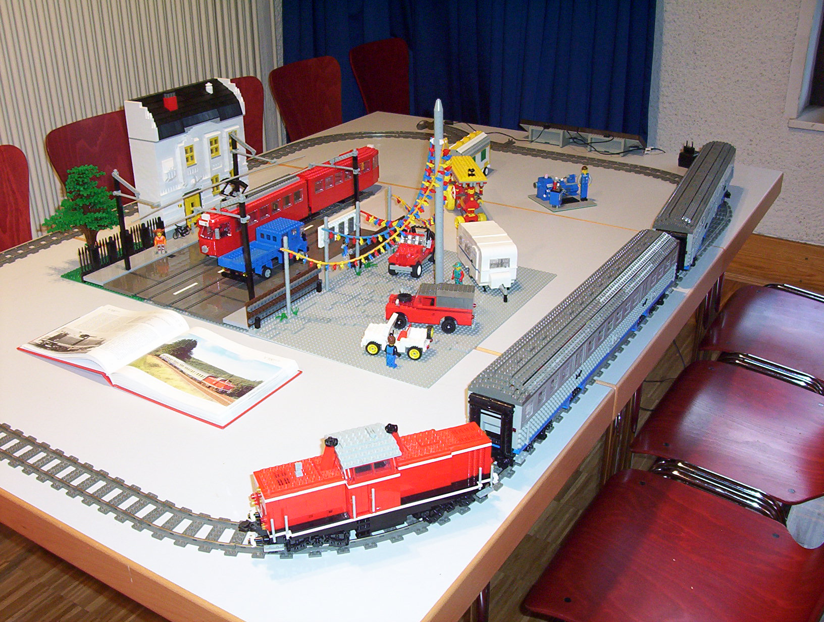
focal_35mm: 43
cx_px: 412
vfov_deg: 33.7
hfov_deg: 43.8
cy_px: 311
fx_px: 1026
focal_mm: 5.77
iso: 140
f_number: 2.73
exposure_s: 1/60
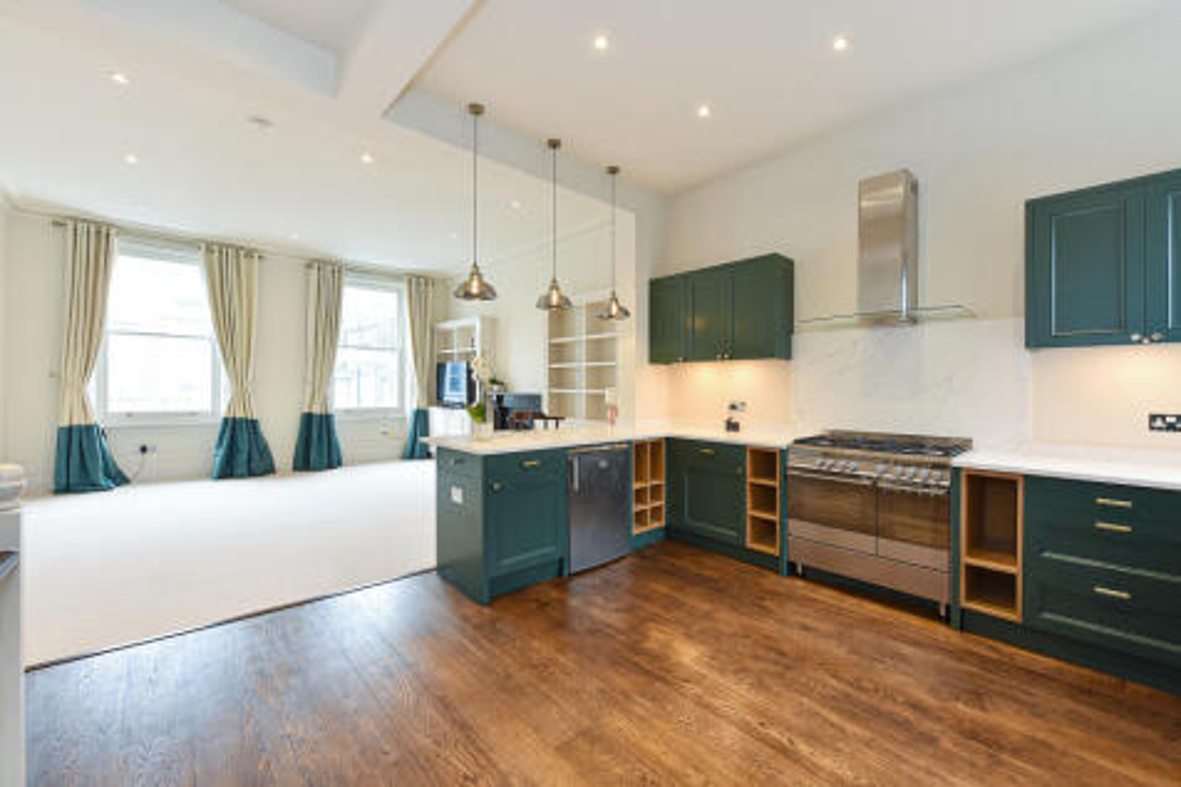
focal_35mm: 14
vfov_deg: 81.2
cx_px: 590
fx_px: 459
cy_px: 394
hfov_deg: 104.3
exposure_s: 1/15
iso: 250
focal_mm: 14
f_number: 8
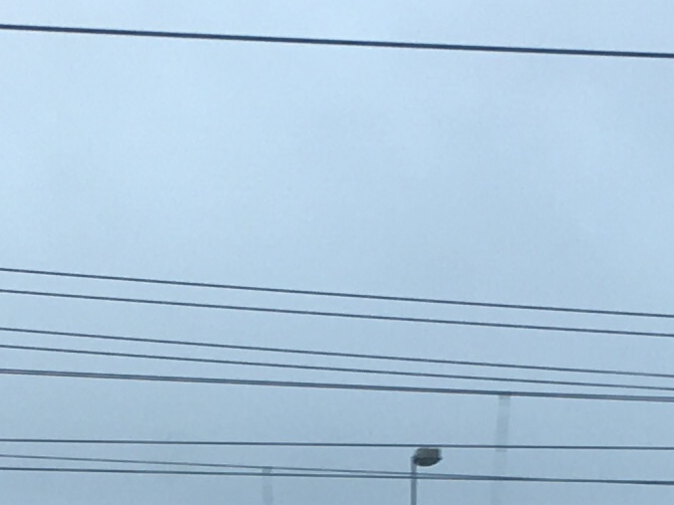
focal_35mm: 173
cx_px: 311
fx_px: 3368
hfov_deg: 11.4
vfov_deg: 8.2
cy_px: 967
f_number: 2.2
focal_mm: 4.15
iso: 25
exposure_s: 1/158
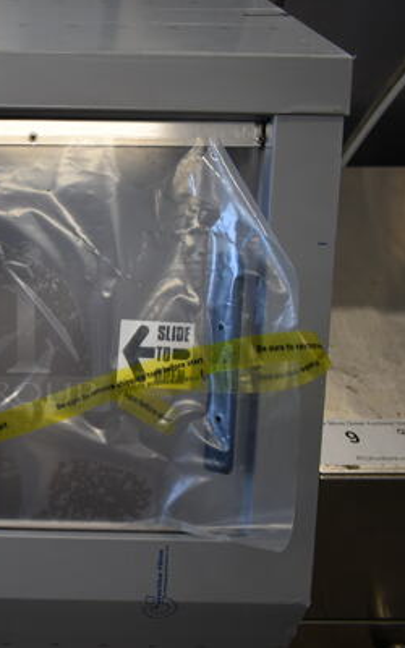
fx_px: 742
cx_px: -70
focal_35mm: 42
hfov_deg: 27.3
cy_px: 326
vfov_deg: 47.2
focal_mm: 18
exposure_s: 1/30
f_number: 3.5
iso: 125
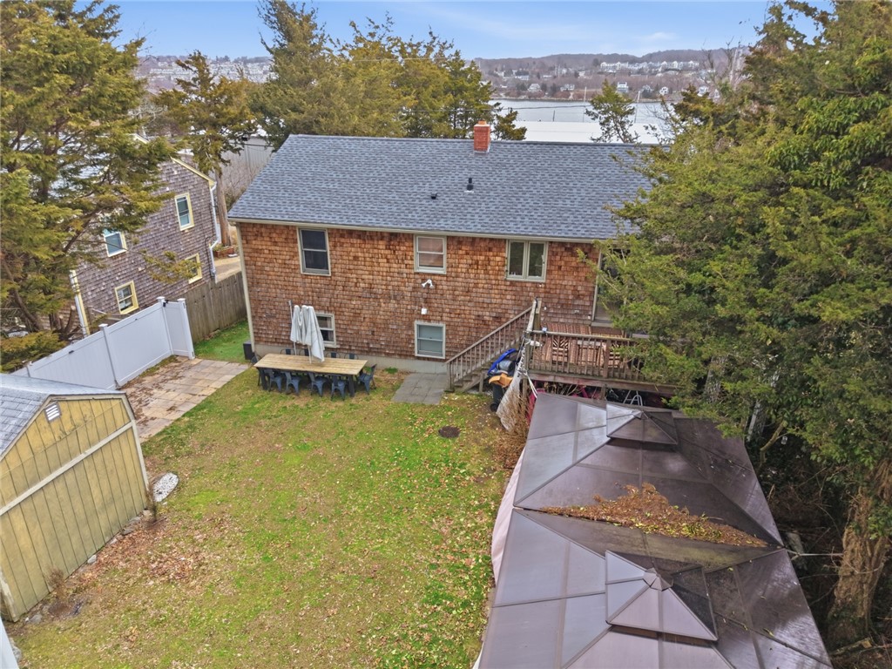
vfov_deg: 56.8
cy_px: 334
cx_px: 446
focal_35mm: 24
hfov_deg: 71.6
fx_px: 618
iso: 280
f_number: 1.8
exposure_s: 1/1250
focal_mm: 8.7
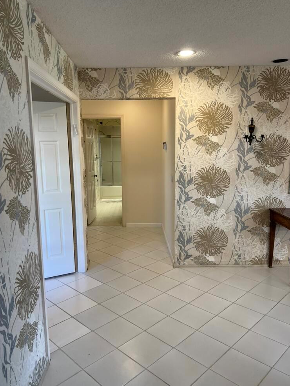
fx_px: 301
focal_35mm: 27
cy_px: 195
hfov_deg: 51.4
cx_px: 141
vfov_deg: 65.3
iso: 125
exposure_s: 1/120
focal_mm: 5.7
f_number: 1.5
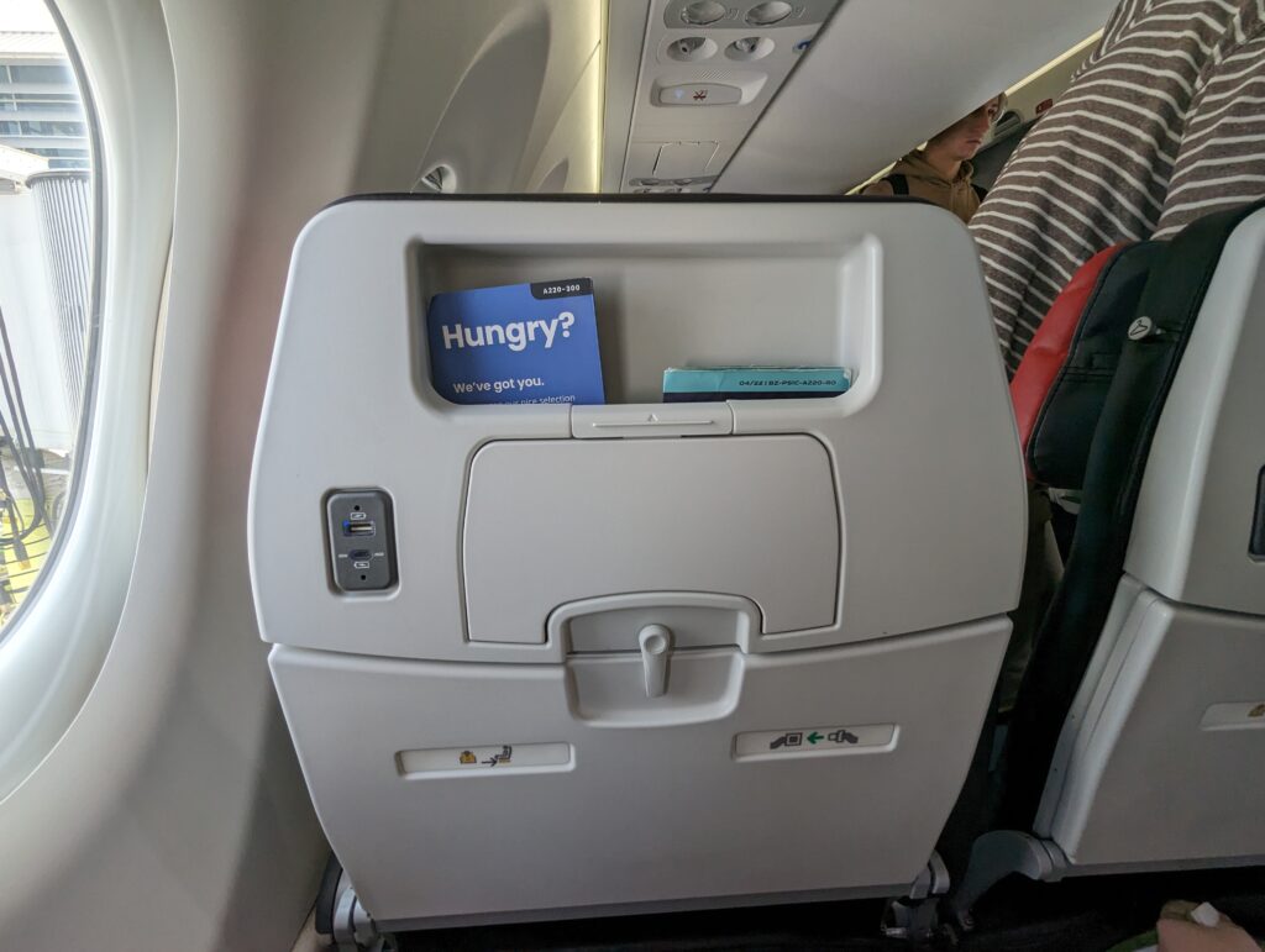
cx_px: 632
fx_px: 586
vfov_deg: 78.2
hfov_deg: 94.4
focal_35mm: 16
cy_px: 476
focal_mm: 2.35
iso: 45
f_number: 2.2
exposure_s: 1/335
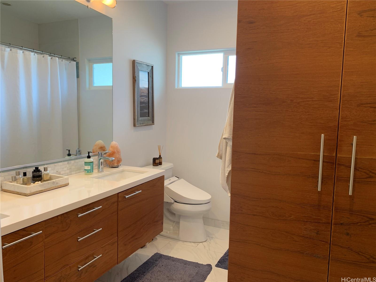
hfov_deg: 67.3
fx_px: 282
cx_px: 188
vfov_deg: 53.1
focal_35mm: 26
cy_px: 141
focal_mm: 4.25
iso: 50
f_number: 1.8
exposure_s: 1/60
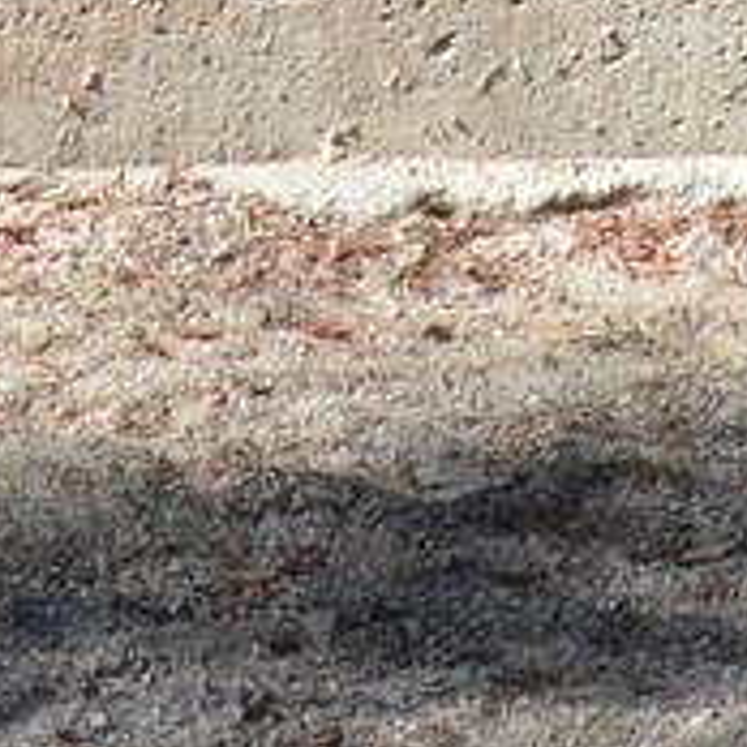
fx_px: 19996
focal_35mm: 819
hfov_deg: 2.1
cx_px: 1279
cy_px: -837
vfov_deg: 2.1
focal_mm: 70
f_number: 5.6
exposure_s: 1/500
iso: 400
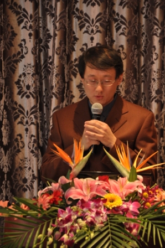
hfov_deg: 7.9
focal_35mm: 174
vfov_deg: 11.8
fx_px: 1198
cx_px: 82
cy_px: 124
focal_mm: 116
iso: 640
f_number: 5.6
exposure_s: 1/30
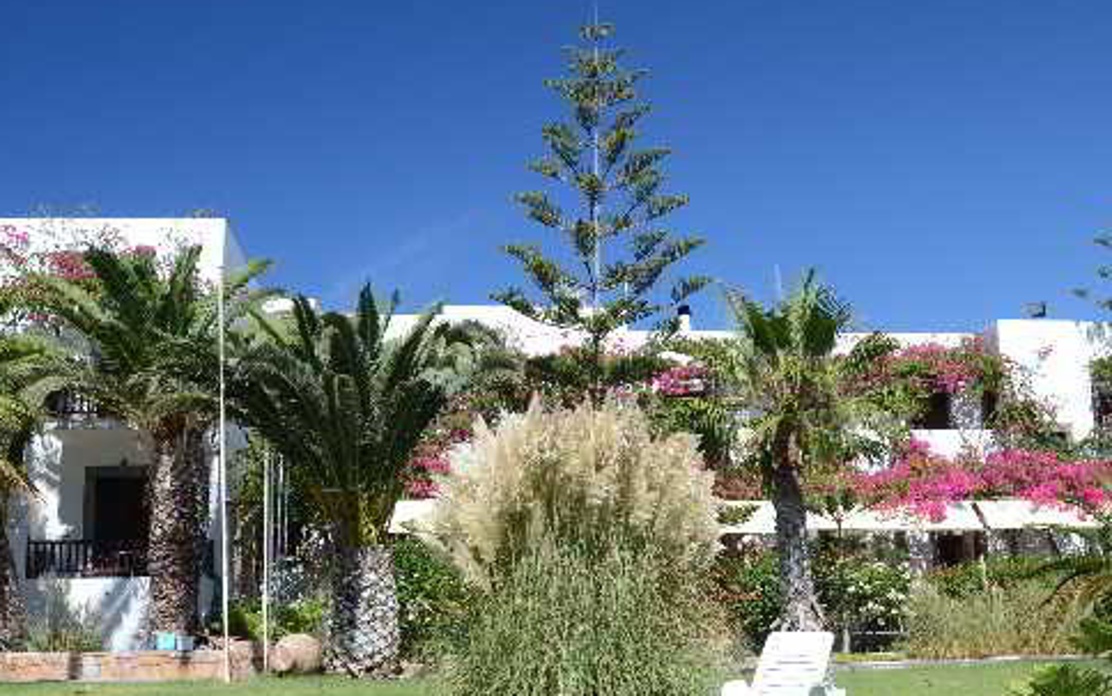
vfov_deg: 29.8
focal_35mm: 43
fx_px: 1299
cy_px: 450
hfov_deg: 46.2
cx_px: 652
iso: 125
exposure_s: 1/160
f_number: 6.3
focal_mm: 17
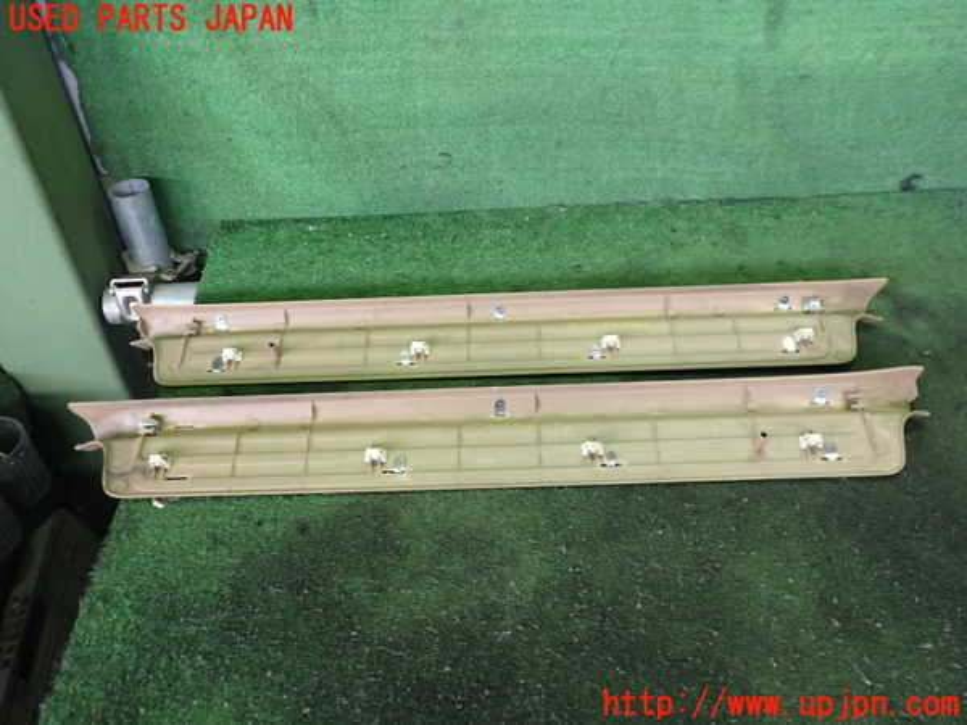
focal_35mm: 30
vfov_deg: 46.8
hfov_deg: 60.0
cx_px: 484
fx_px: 838
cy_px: 362
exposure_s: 1/30
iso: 250
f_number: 2.3
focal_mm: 5.4
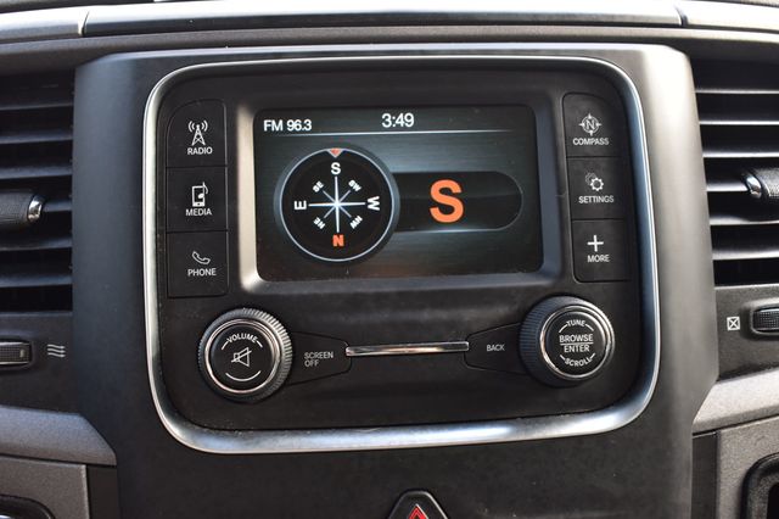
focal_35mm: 39
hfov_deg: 49.6
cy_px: 260
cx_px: 390
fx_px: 843
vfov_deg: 34.2
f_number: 7.1
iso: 400
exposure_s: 1/30
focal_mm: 26
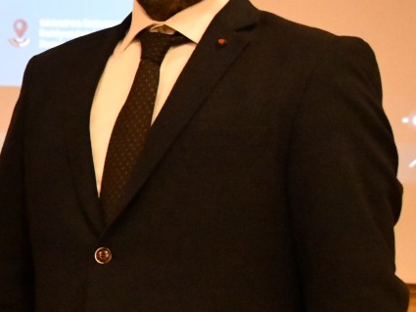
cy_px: 111
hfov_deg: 11.4
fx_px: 1983
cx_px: -242
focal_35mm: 165
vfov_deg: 9.0
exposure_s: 1/100
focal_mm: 45
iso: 16000
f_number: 6.3
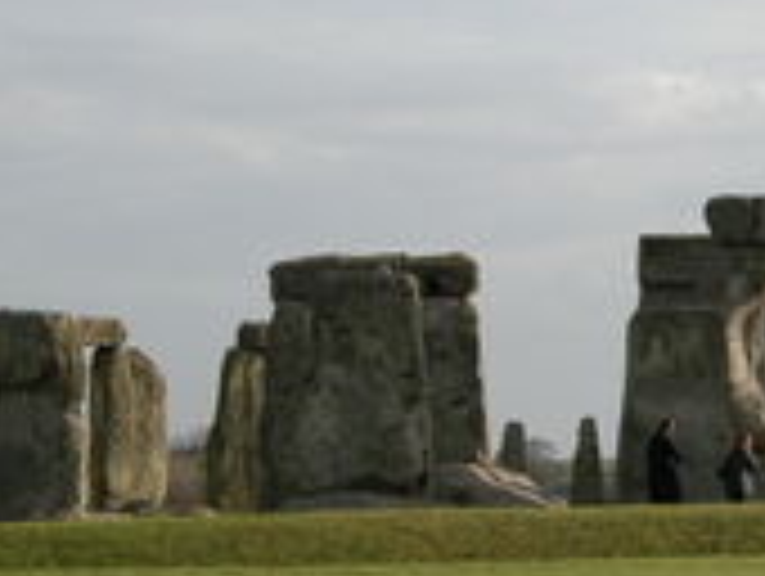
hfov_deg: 9.1
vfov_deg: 6.9
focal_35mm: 216
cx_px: 531
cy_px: 261
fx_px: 4780
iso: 100
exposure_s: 1/406
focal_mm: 23.7
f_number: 5.7
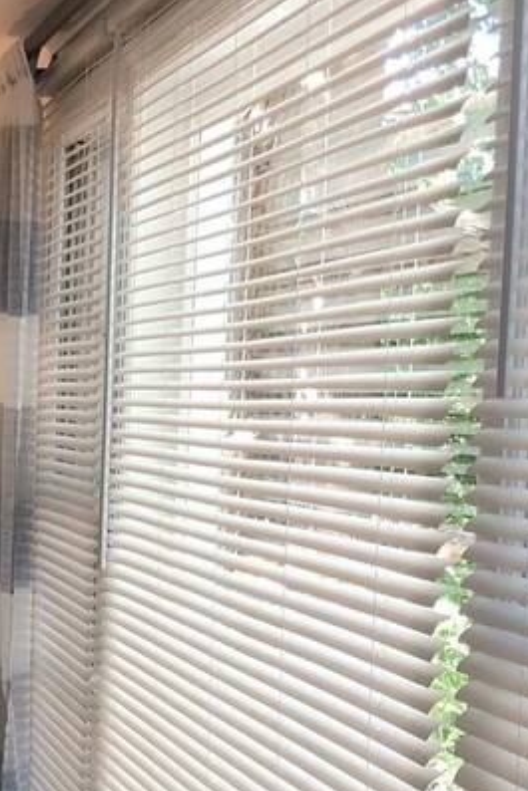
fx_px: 1934
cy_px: 630
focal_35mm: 88
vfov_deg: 22.8
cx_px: -114
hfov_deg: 15.0
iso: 25
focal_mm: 4
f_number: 1.8
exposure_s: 1/30
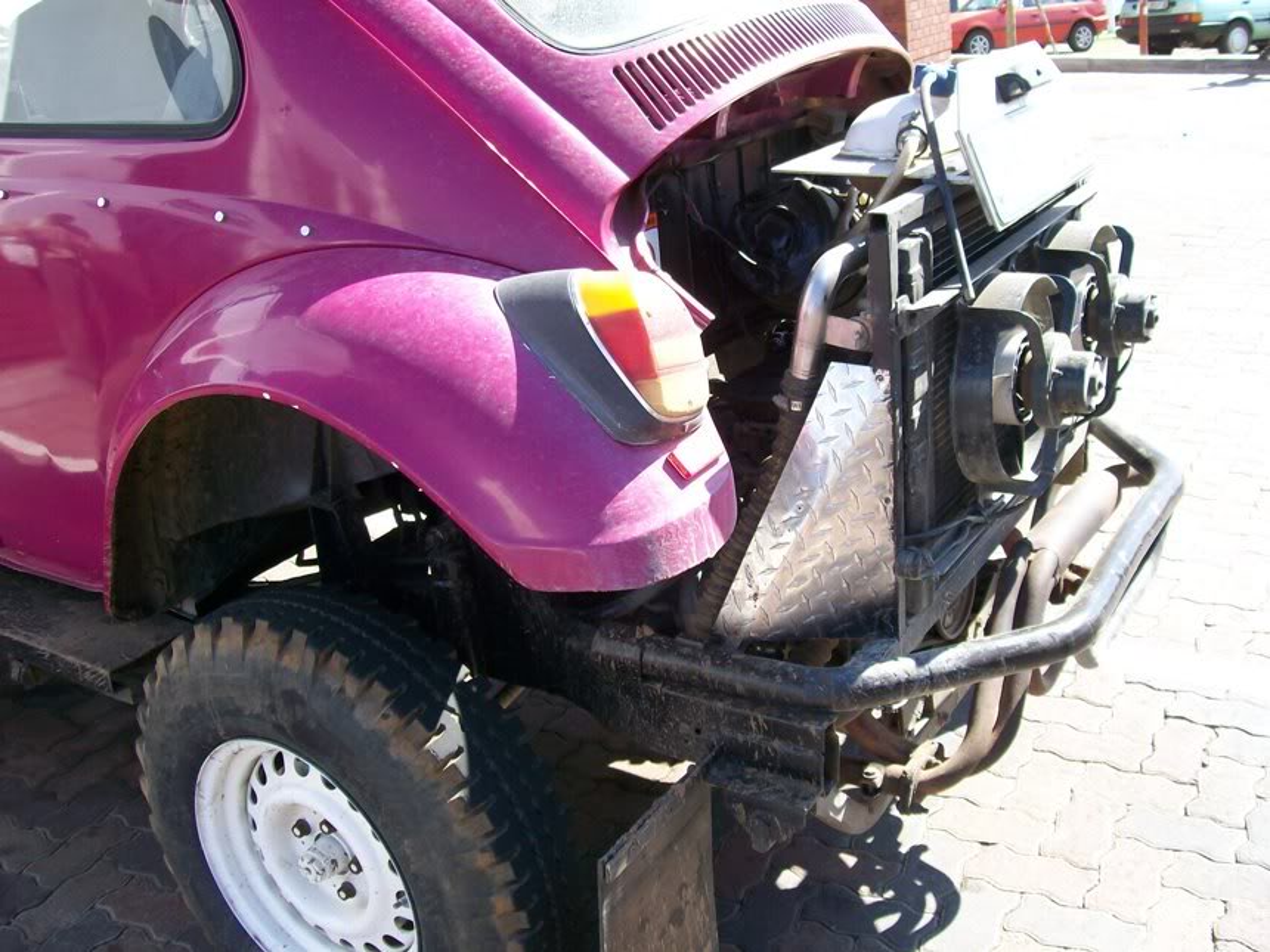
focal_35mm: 36
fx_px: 1321
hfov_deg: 51.4
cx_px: 635
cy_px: 476
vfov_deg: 39.7
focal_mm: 6
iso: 80
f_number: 2.7
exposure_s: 1/355
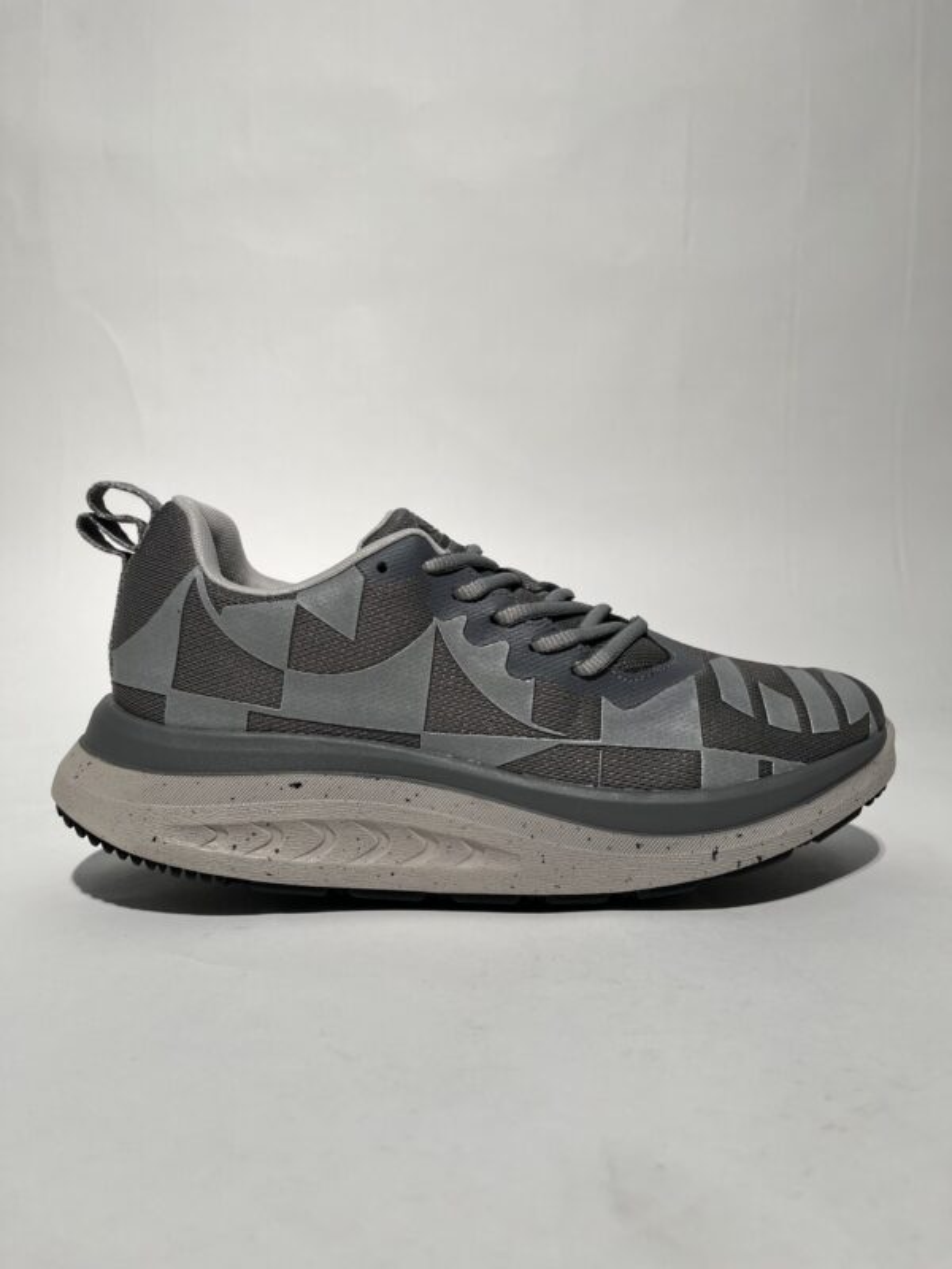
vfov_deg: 67.3
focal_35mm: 26
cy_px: 634
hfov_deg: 53.1
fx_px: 953
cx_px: 476
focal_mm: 5.1
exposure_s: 1/376
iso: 50
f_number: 1.6
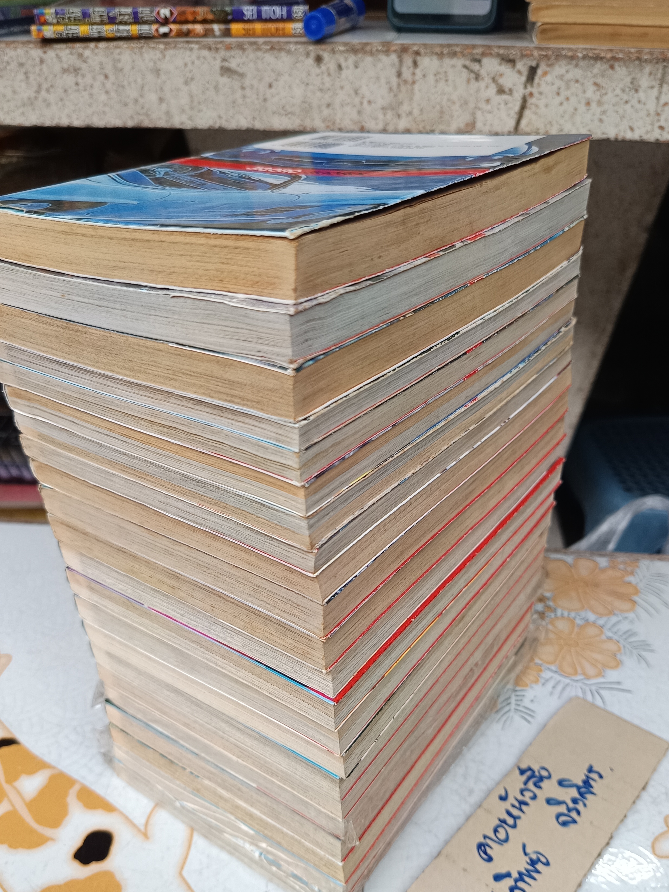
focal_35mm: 29
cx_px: 348
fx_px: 747
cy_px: 537
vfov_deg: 61.1
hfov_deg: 48.2
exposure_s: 1/50
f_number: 1.7
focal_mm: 5.31
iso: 313
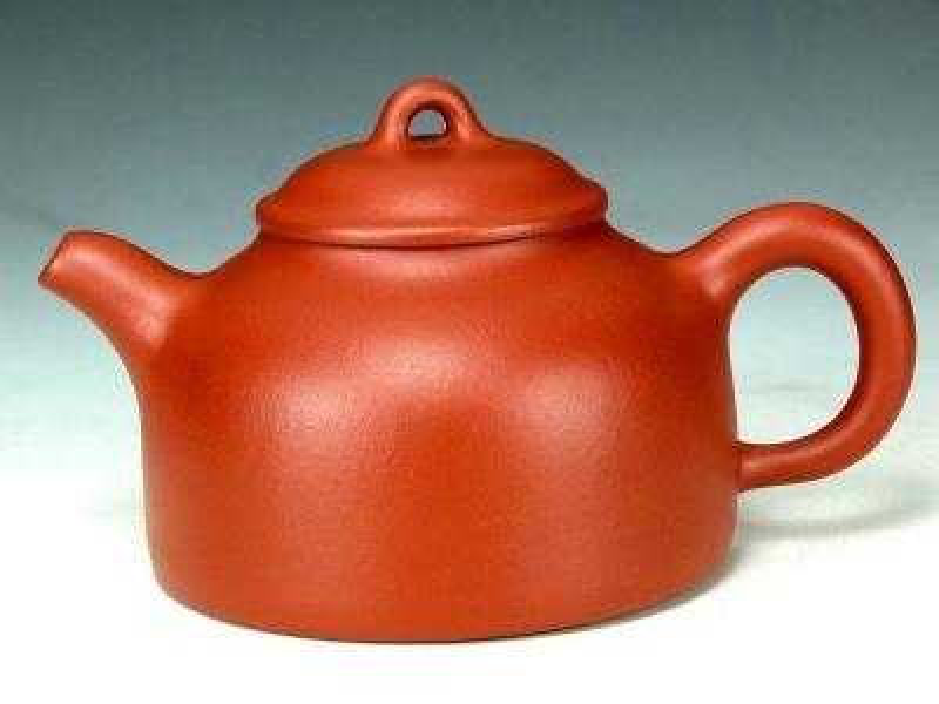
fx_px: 3364
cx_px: 470
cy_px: 352
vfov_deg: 12.0
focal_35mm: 124
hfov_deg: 15.9
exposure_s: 1/5.4
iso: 100
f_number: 7.6
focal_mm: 31.9
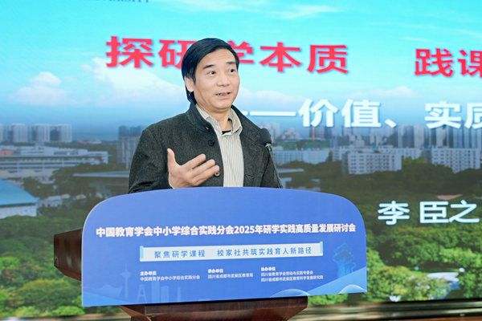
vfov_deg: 34.2
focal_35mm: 39
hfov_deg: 49.6
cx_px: 241
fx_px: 522
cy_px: 160
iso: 160
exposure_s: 1/80
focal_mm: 39
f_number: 2.8
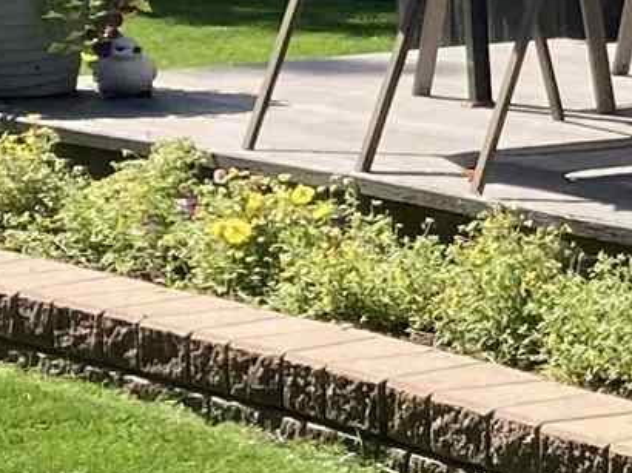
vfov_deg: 7.0
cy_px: -62
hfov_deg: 7.8
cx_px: 2089
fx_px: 3832
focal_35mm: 210
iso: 20
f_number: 1.8
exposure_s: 1/857
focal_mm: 3.99
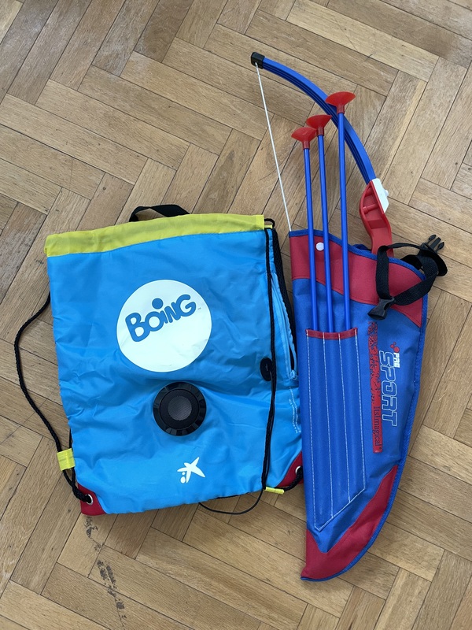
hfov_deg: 53.1
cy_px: 315
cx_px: 236
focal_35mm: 26
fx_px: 473
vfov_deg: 67.3
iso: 125
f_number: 1.6
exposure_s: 1/65
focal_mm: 4.2
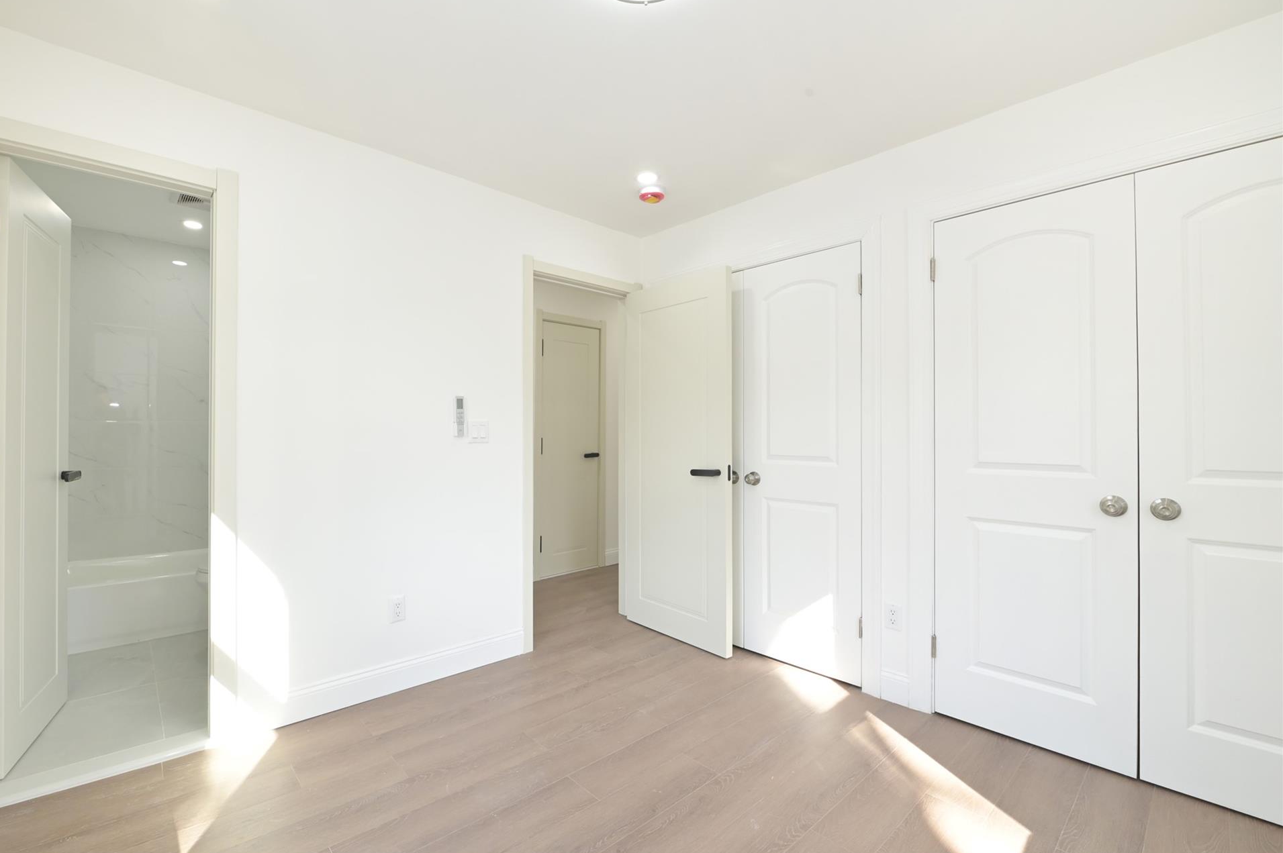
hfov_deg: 100.3
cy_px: 428
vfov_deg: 77.2
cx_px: 596
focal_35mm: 15
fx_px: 534
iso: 1600
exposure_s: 1/80
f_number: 10
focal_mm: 14
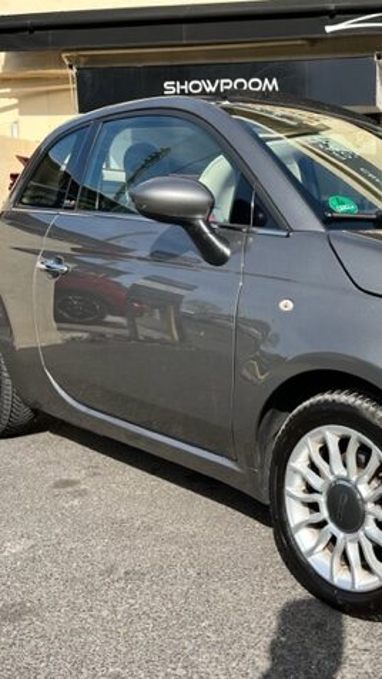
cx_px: 365
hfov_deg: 29.5
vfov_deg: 52.8
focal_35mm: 38
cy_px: 340
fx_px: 685
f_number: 1.5
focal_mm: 5.7
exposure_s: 1/3077
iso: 50
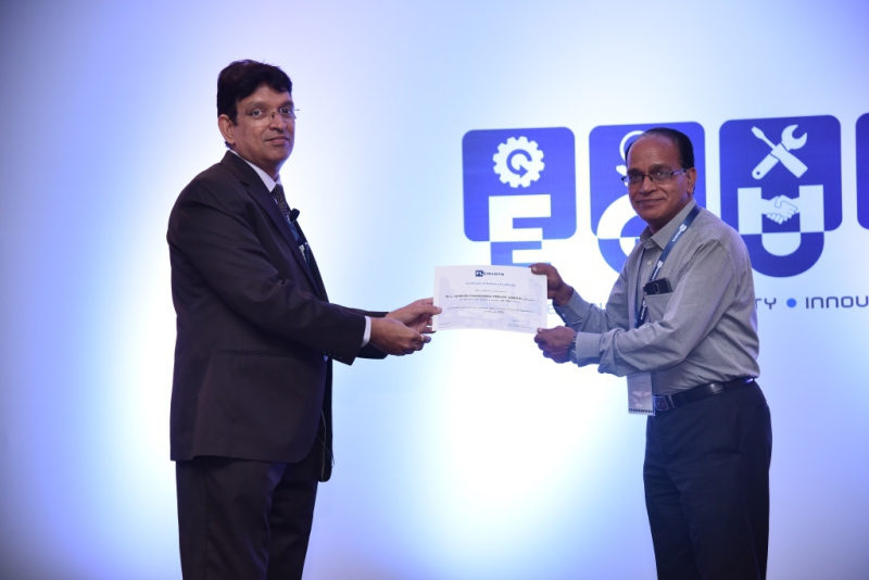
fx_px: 1690
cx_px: 434
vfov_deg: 19.5
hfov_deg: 28.8
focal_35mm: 70
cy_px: 290
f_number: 4.5
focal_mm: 70
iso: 1600
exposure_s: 1/125
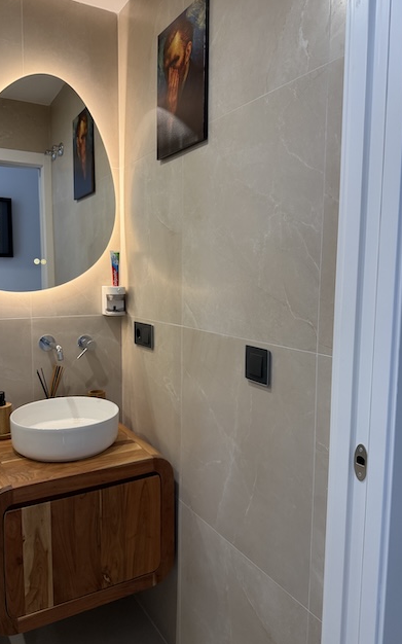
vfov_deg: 70.4
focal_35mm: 26
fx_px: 456
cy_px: 320
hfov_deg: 47.5
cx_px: 184
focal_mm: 6.76
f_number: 1.78
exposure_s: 1/100
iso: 200
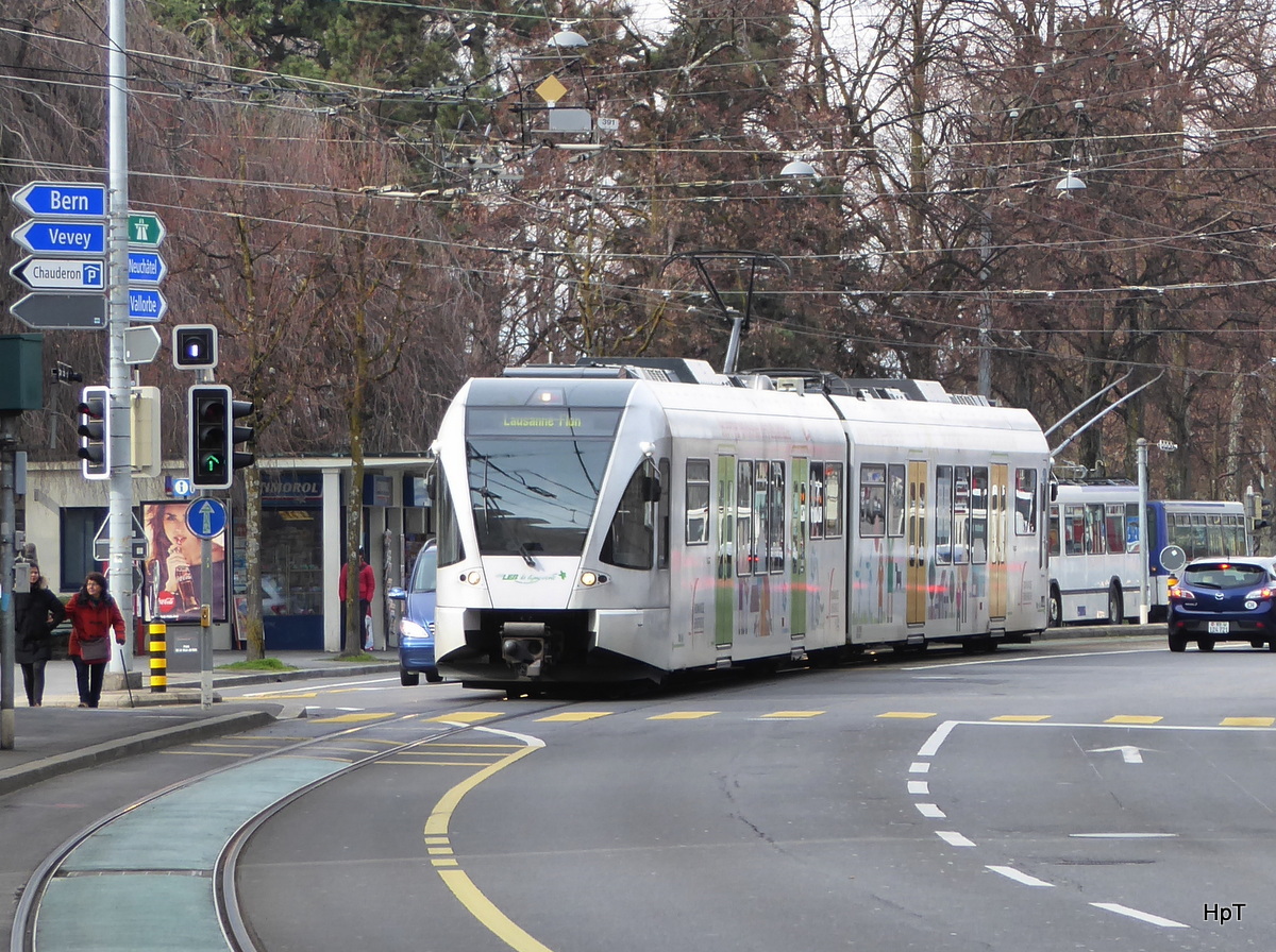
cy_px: 476
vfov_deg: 8.8
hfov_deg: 11.8
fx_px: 6183
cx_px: 638
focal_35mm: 168
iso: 125
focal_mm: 27.1
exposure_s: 1/100
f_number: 5.4
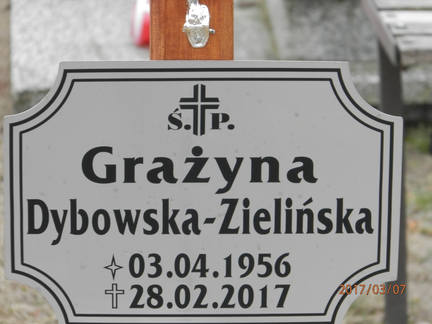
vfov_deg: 5.3
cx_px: 216
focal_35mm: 281
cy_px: 162
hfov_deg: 7.0
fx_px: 3507
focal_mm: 50.2
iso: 200
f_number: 5.6
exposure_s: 1/60
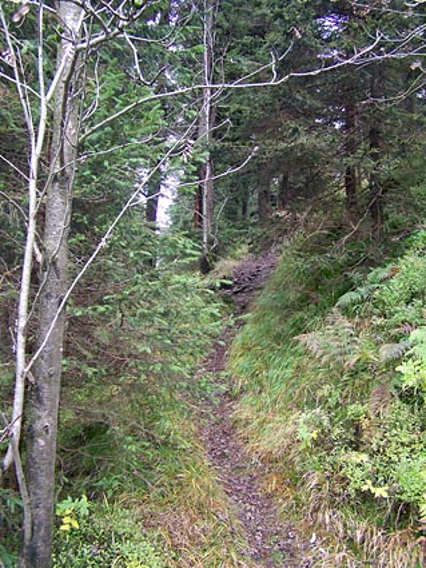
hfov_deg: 37.7
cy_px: 284
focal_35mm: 38
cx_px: 213
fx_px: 623
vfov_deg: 49.0
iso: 100
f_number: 2.8
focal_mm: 6.3
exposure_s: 1/30
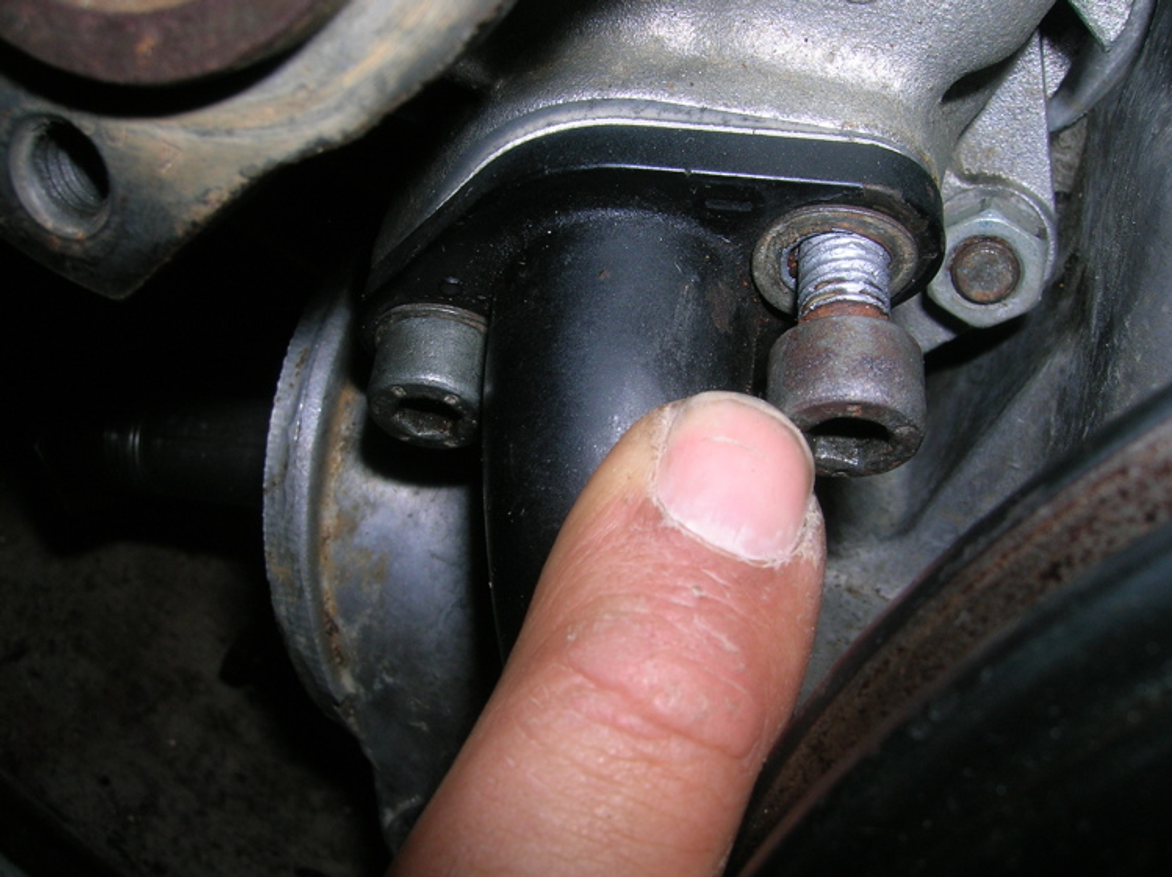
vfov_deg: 41.8
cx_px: 586
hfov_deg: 54.0
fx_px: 1151
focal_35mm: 34
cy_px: 438
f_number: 4.9
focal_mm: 5.7
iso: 50
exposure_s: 1/60.1
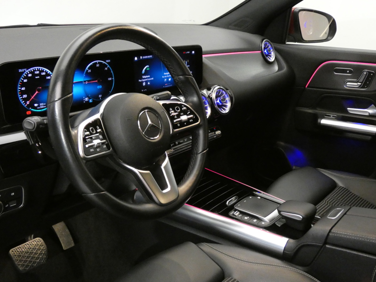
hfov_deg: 49.0
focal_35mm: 38
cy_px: 141
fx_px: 413
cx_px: 188
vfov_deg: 37.7
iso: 1600
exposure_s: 1/25
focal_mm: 6.8
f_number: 3.5
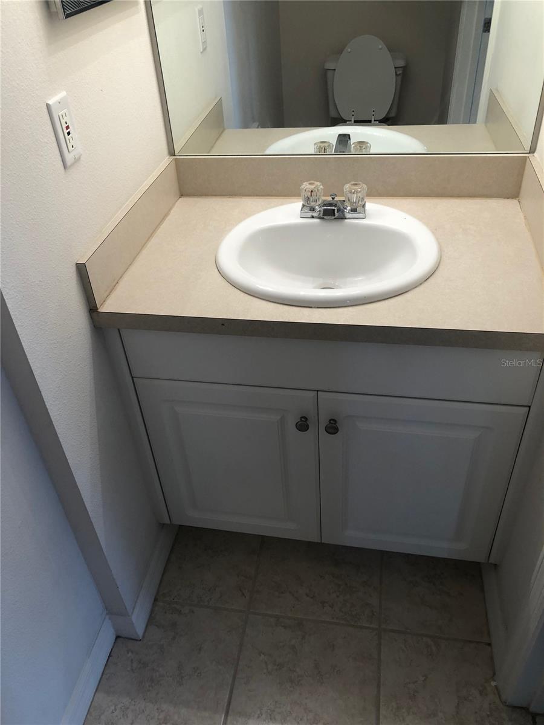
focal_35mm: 28
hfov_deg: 49.7
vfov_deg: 63.4
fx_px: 587
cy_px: 362
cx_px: 272
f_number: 1.8
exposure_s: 1/40
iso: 25
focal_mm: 4
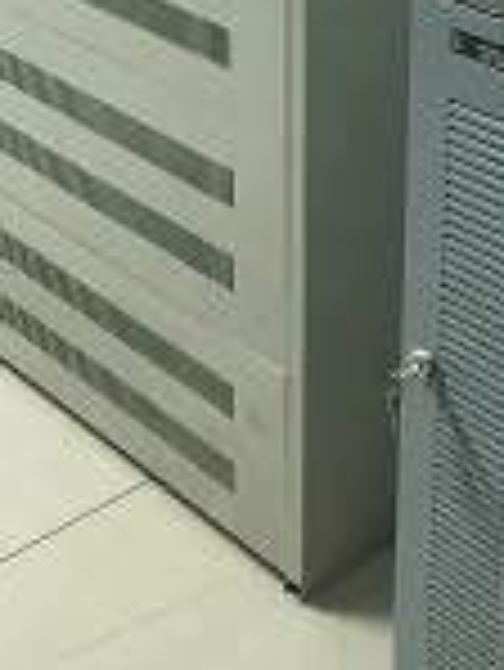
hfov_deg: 18.9
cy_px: 27
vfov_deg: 24.1
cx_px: 302
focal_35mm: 78
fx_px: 1512
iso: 160
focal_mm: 4.15
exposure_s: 1/8
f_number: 2.2
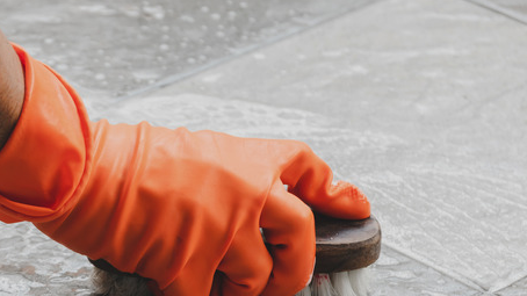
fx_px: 2640
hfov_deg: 11.3
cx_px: 79
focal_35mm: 189
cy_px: 301
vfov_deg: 6.4
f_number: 4.5
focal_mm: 70
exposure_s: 1/60
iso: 200
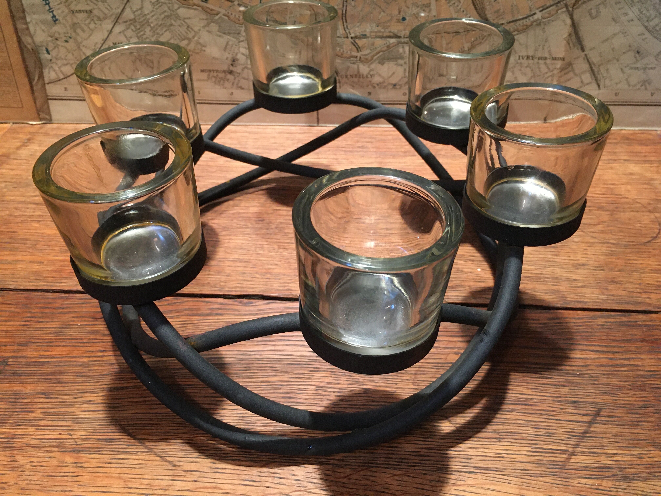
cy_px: 248
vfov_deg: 48.2
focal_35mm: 29
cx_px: 330
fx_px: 554
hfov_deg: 61.7
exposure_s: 1/33
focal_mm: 4.15
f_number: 2.2
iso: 200
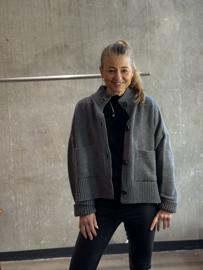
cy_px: 135
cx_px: 102
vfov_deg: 39.7
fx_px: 375
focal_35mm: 48
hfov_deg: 30.3
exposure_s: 1/100
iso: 64
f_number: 1.78
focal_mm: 6.76
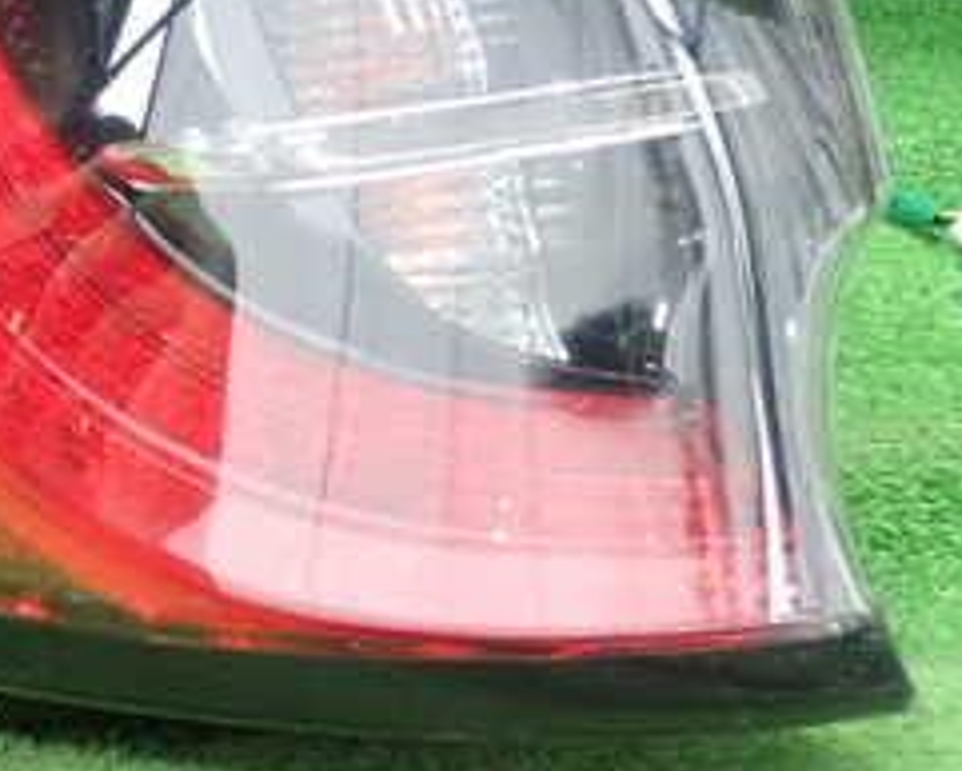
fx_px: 2079
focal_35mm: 73
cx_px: -104
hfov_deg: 24.3
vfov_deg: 20.9
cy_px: 212
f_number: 2.3
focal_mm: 5.5
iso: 800
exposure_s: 1/125
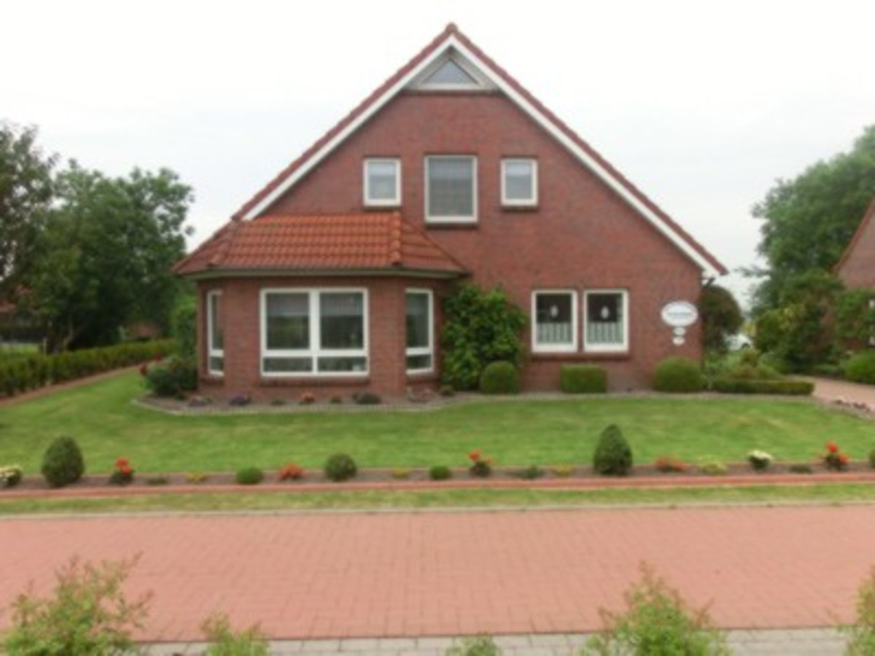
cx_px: 438
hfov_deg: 71.6
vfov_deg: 56.8
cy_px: 328
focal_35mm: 24
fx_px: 607
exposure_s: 1/400
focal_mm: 4.24
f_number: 3
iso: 100
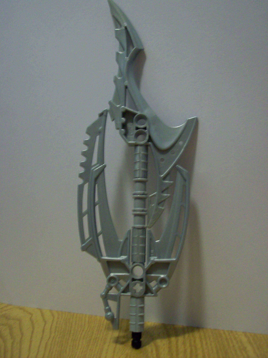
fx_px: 465
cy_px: 179
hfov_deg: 32.2
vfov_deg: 42.1
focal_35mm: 45
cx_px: 134
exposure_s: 1/8
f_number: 3
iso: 200
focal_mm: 7.6
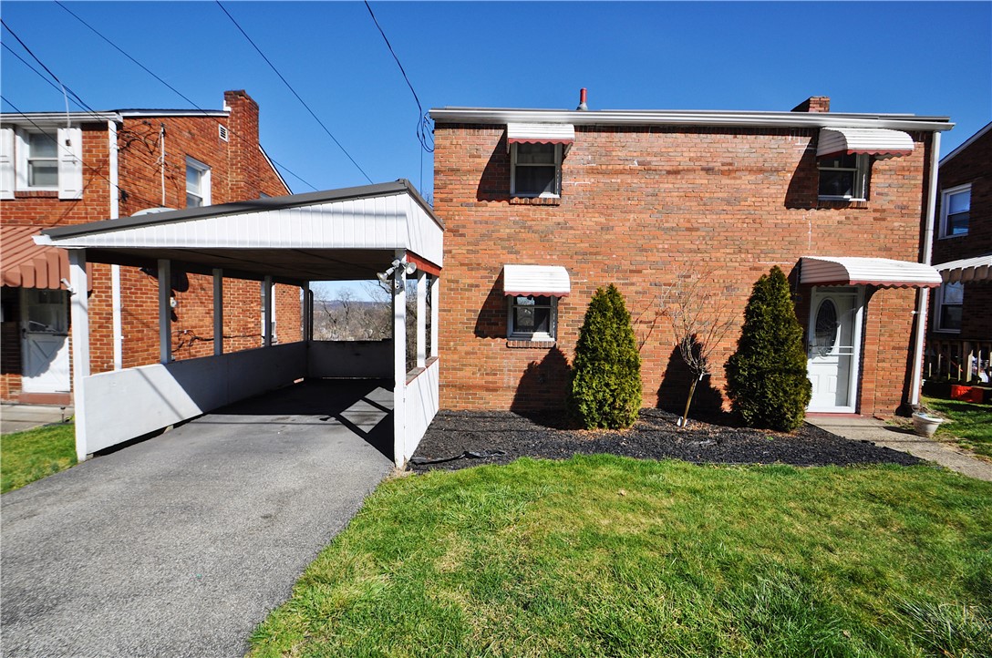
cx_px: 496
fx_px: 413
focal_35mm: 15
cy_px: 329
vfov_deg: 77.1
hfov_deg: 100.5
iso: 200
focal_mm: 10
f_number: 10
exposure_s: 1/400
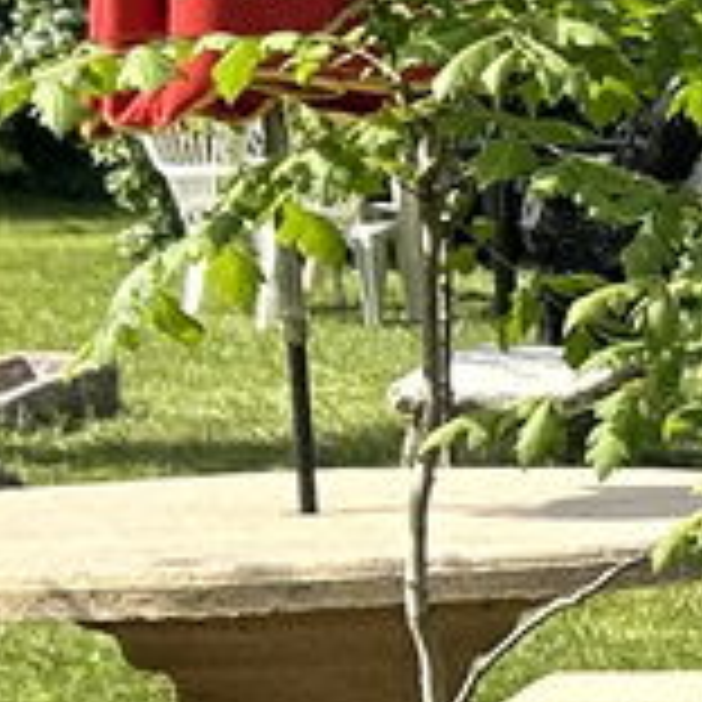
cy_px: 774
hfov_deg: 6.5
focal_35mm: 236
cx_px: 2434
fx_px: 5415
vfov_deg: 7.4
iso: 50
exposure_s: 1/1838
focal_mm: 5.7
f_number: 1.5
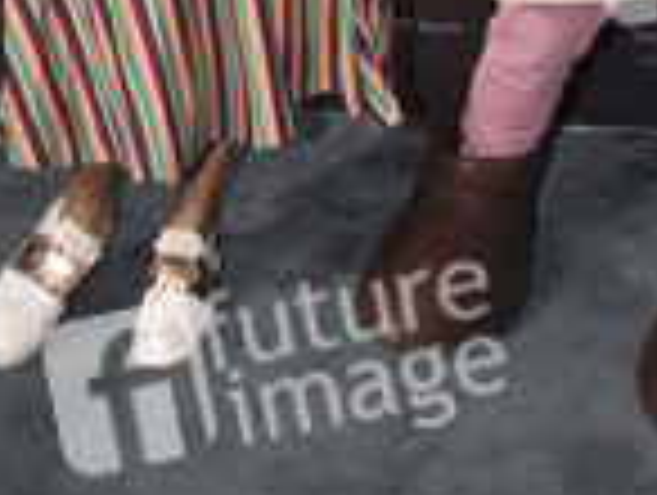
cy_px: -306
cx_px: 405
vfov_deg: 15.8
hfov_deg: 23.2
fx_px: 1597
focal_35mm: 84
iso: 1000
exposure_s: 1/125
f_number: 6.3
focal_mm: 32
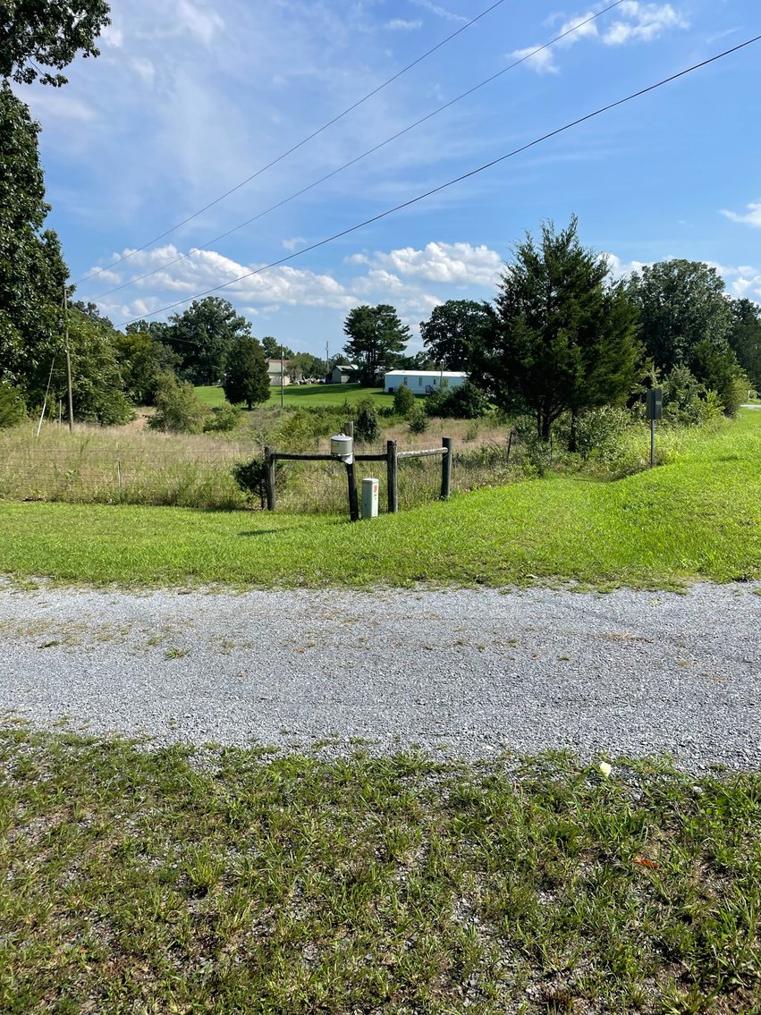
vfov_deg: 67.3
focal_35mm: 26
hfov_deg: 53.1
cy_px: 508
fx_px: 762
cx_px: 380
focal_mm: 4.2
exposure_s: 1/3300
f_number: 1.6
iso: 32
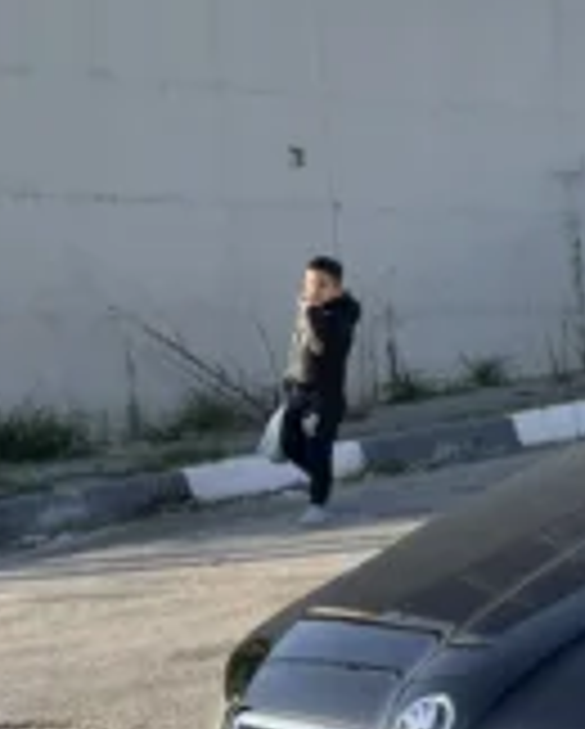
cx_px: 1062
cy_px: 711
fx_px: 2160
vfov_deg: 18.7
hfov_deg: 13.7
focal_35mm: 100
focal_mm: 4.2
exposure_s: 1/882
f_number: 1.6
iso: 32
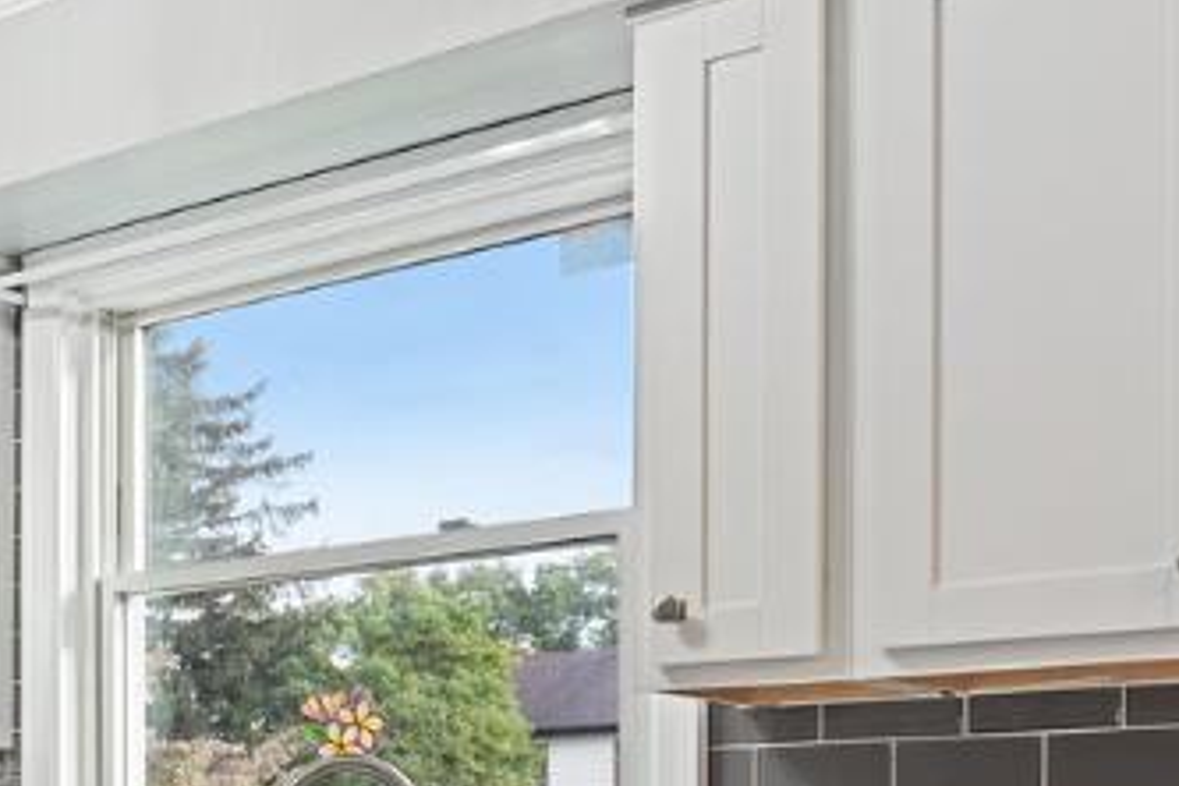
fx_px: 2063
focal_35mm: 63
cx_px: -326
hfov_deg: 27.1
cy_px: 832
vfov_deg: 20.7
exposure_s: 1/1.67
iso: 400
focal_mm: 14
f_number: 9
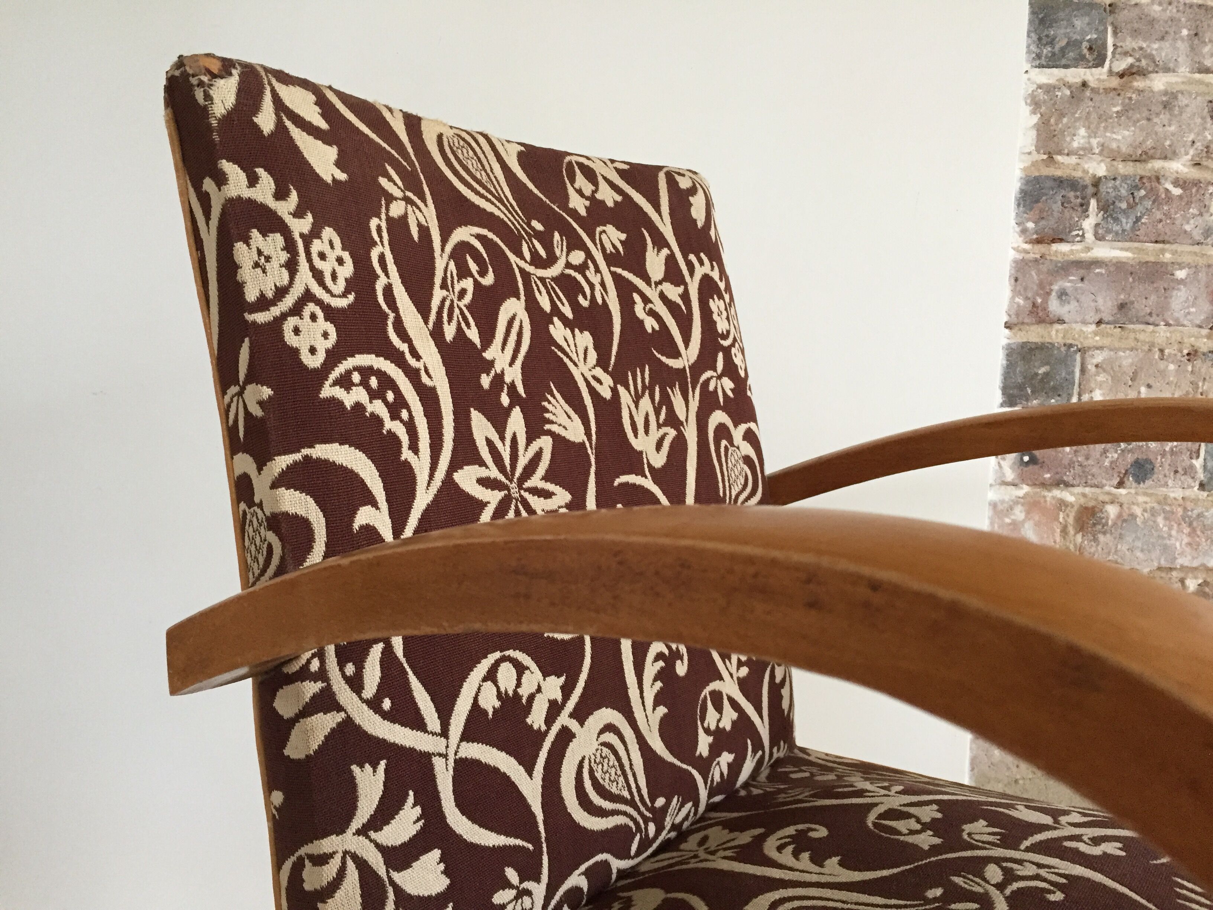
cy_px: 455
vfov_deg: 48.2
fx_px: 1016
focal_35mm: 29
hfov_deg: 61.7
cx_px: 606
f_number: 2.2
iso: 250
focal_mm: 4.15
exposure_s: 1/33
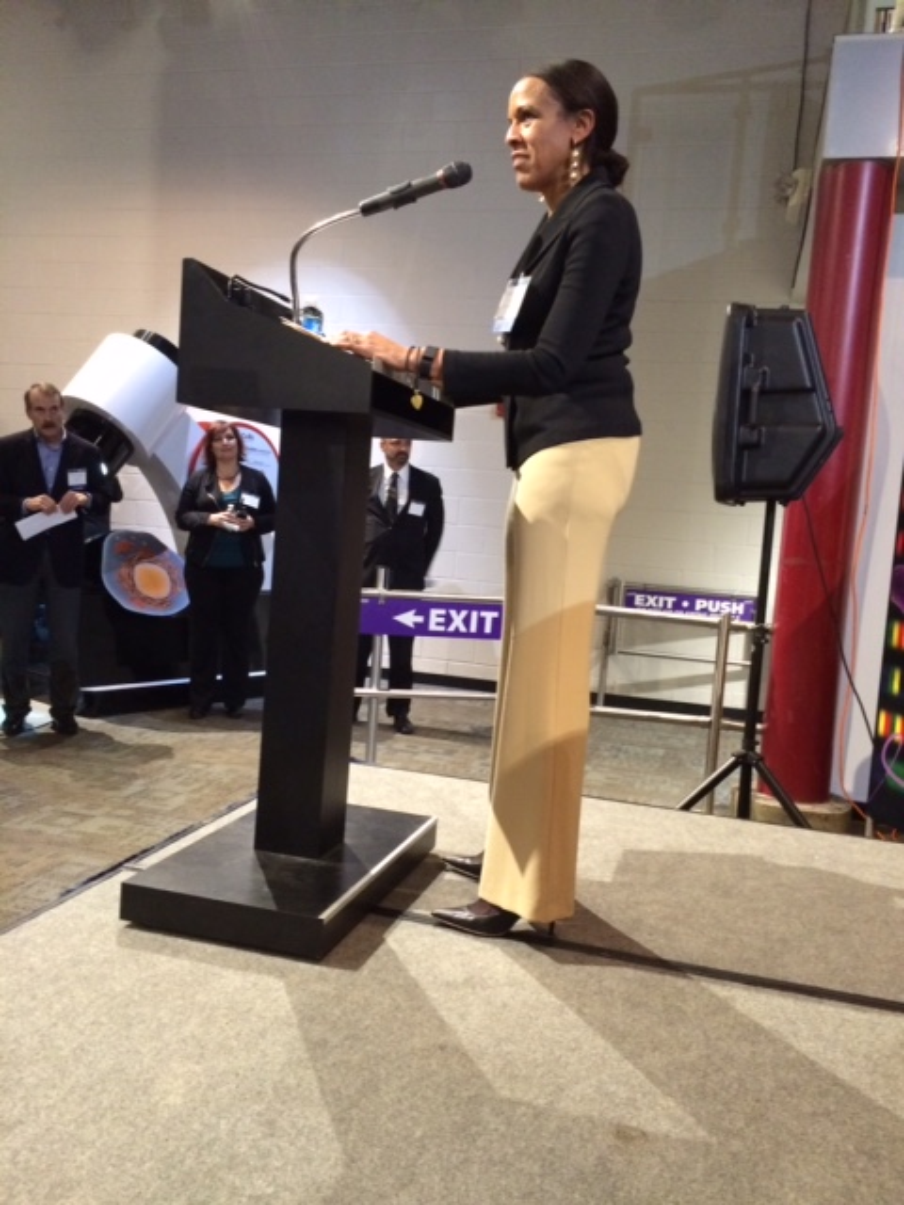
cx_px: 452
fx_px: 1010
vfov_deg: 61.7
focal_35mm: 29
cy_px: 602
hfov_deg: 48.2
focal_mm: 4.15
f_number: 2.2
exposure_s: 1/15
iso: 320
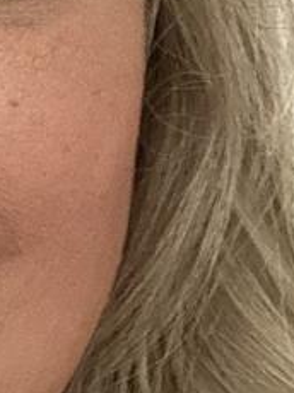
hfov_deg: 8.5
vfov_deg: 11.8
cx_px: -227
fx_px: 1895
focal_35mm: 167
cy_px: 179
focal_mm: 2.69
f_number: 1.9
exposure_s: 1/30
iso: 500
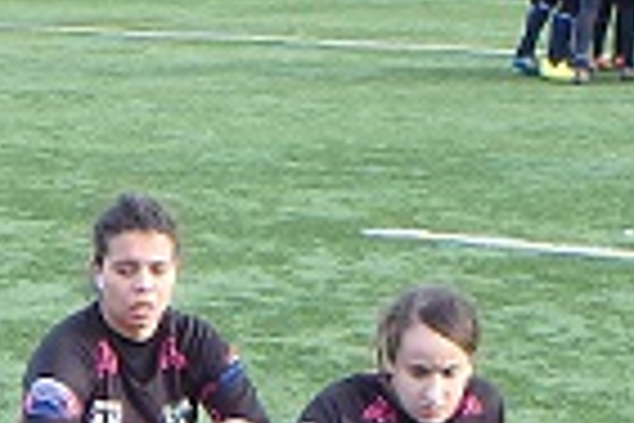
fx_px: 3557
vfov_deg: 6.5
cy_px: 952
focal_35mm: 202
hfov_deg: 10.2
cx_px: 362
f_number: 4.9
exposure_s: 1/80
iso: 125
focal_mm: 6
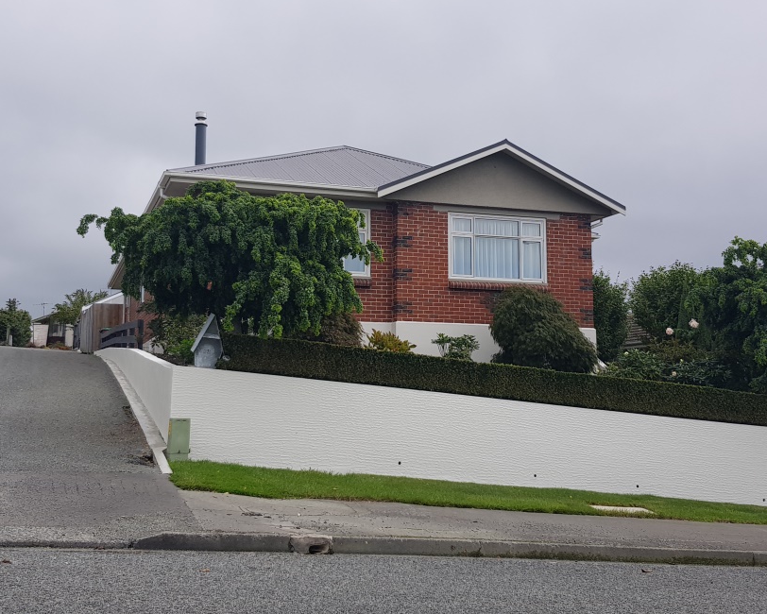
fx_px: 727
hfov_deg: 55.6
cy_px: 289
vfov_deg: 45.8
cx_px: 421
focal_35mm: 32
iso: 40
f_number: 1.7
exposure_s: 1/2048
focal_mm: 4.2
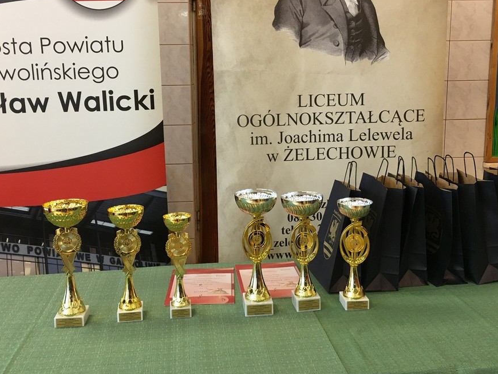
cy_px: 160
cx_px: 240
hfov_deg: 46.8
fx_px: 576
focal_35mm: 40
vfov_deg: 35.9
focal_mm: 4.15
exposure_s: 1/33
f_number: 2.2
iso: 64
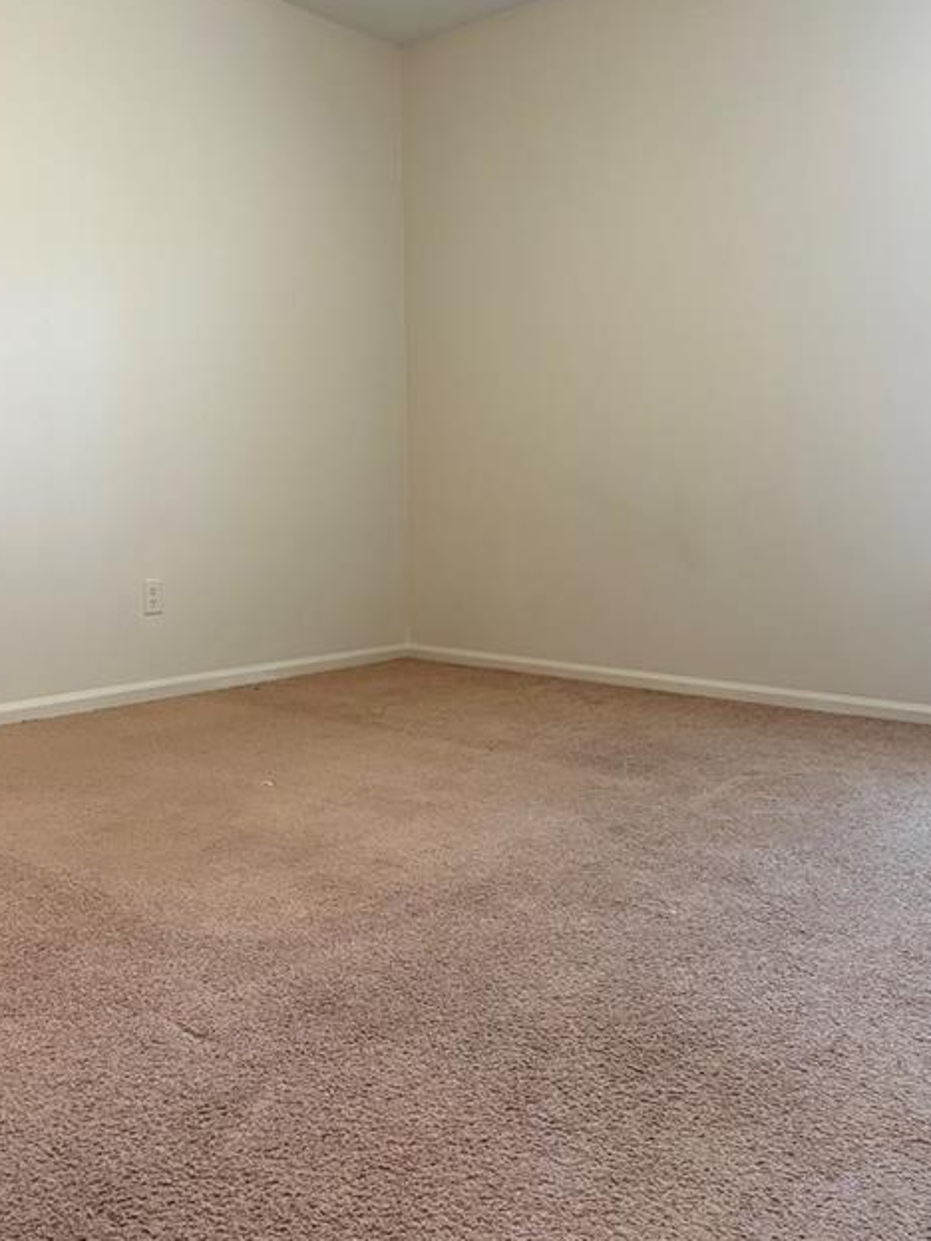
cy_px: 626
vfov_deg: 56.8
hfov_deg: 44.2
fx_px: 1148
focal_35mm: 32
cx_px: 452
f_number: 1.6
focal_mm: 5.96
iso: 250
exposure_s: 1/60
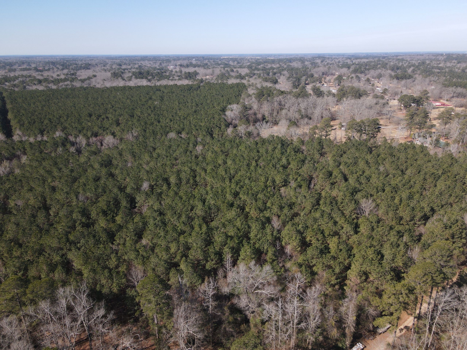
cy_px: 175
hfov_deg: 71.6
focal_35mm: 24
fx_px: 324
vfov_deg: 56.8
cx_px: 234
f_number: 2.8
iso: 200
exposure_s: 1/15
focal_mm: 4.5
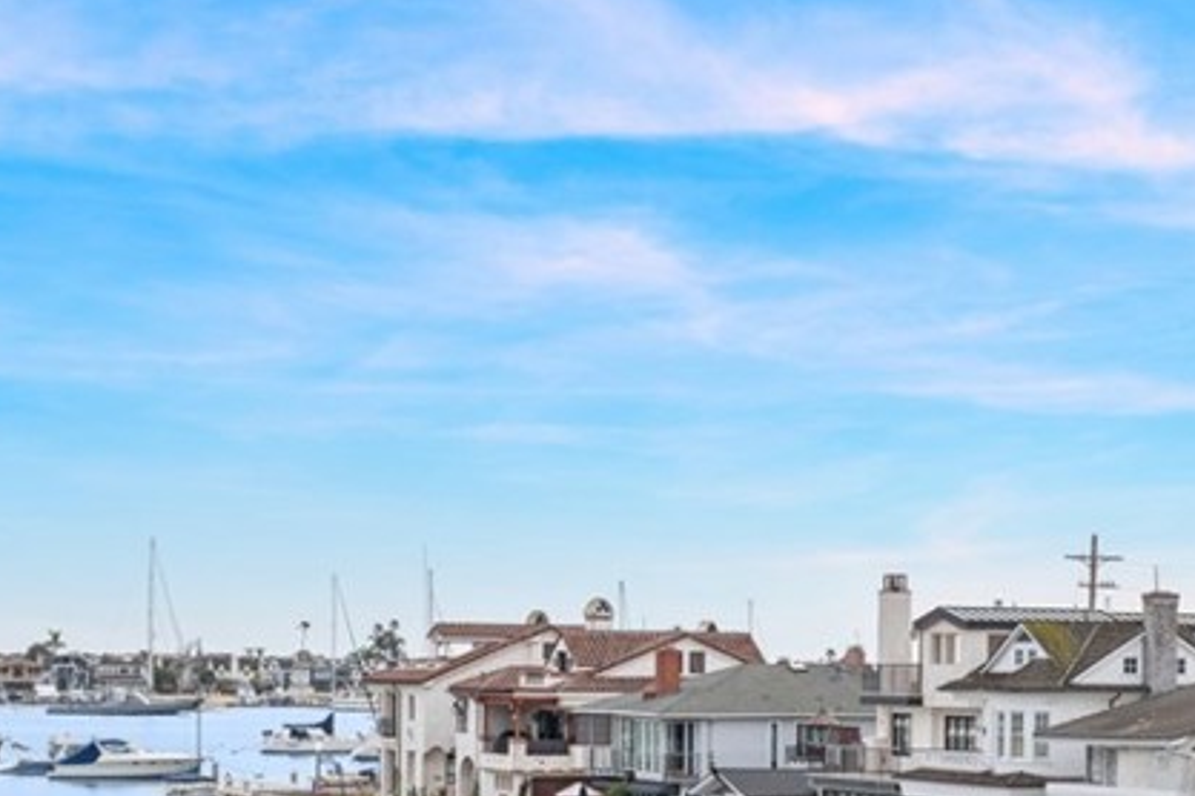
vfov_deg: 15.8
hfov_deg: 23.2
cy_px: 641
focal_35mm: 86
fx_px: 2854
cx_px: 1023
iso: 100
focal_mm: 35
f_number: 9
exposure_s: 1/250
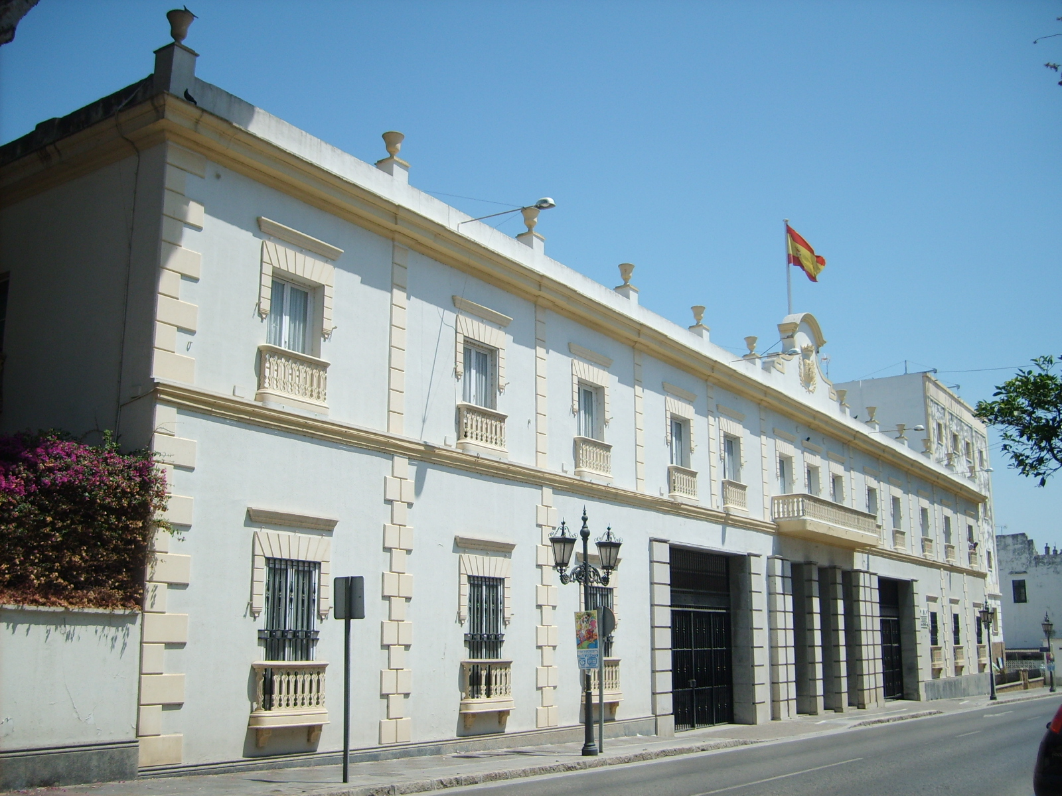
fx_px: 1074
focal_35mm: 35
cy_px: 398
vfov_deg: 40.7
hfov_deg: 52.6
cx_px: 531
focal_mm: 5.8
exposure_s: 1/250
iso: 50
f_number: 7.1
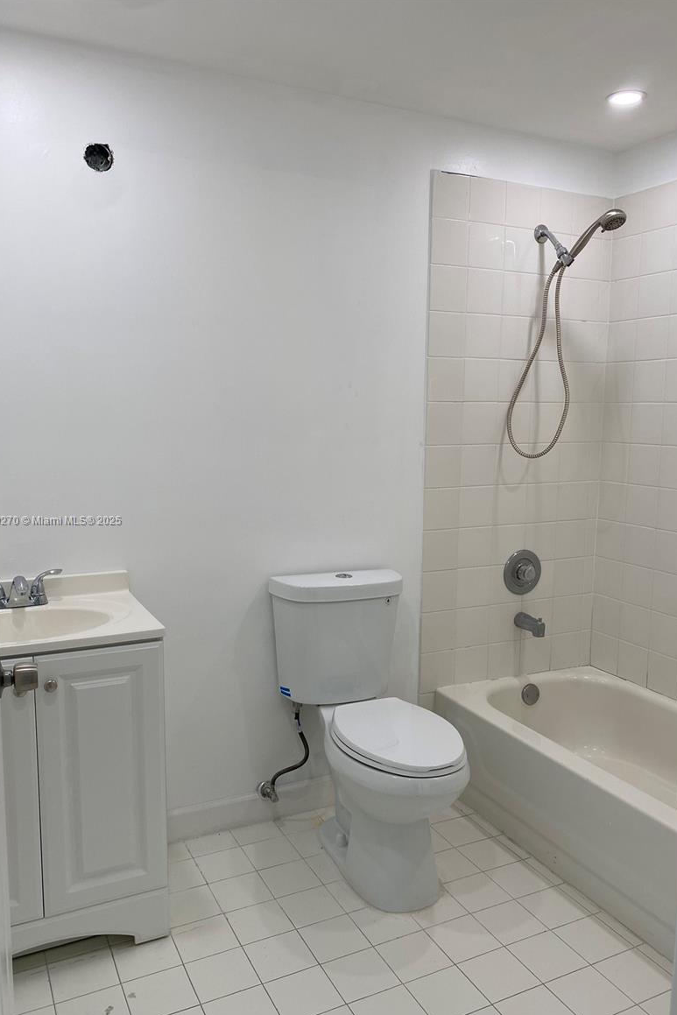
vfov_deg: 65.5
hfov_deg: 46.4
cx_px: 355
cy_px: 521
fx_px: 790
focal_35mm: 28
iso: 32
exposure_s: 1/122
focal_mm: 4.25
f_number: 1.8
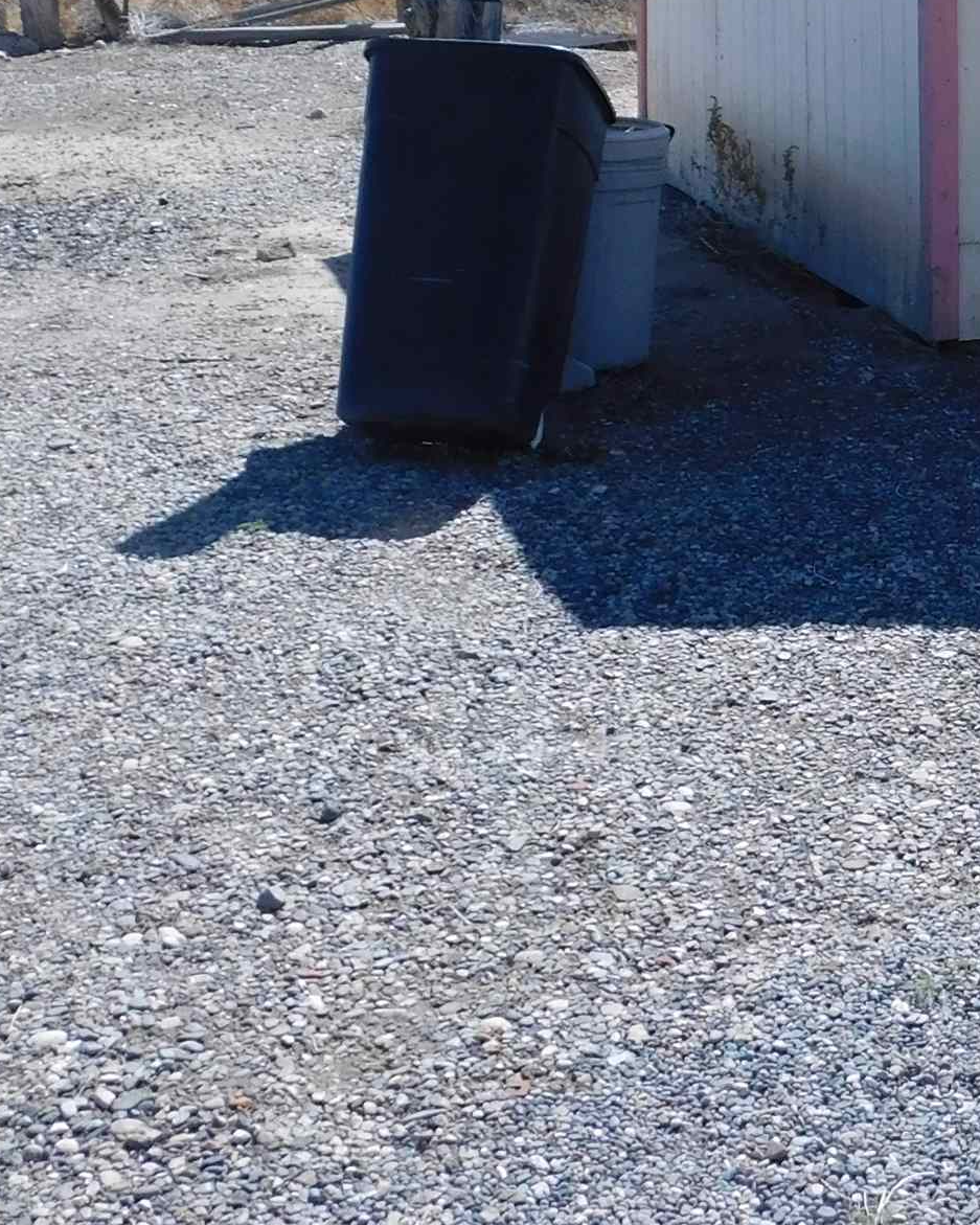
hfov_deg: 21.8
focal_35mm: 64
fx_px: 2320
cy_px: 187
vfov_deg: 28.7
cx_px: 1226
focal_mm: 4.5
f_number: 3.1
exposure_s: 1/1250
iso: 125
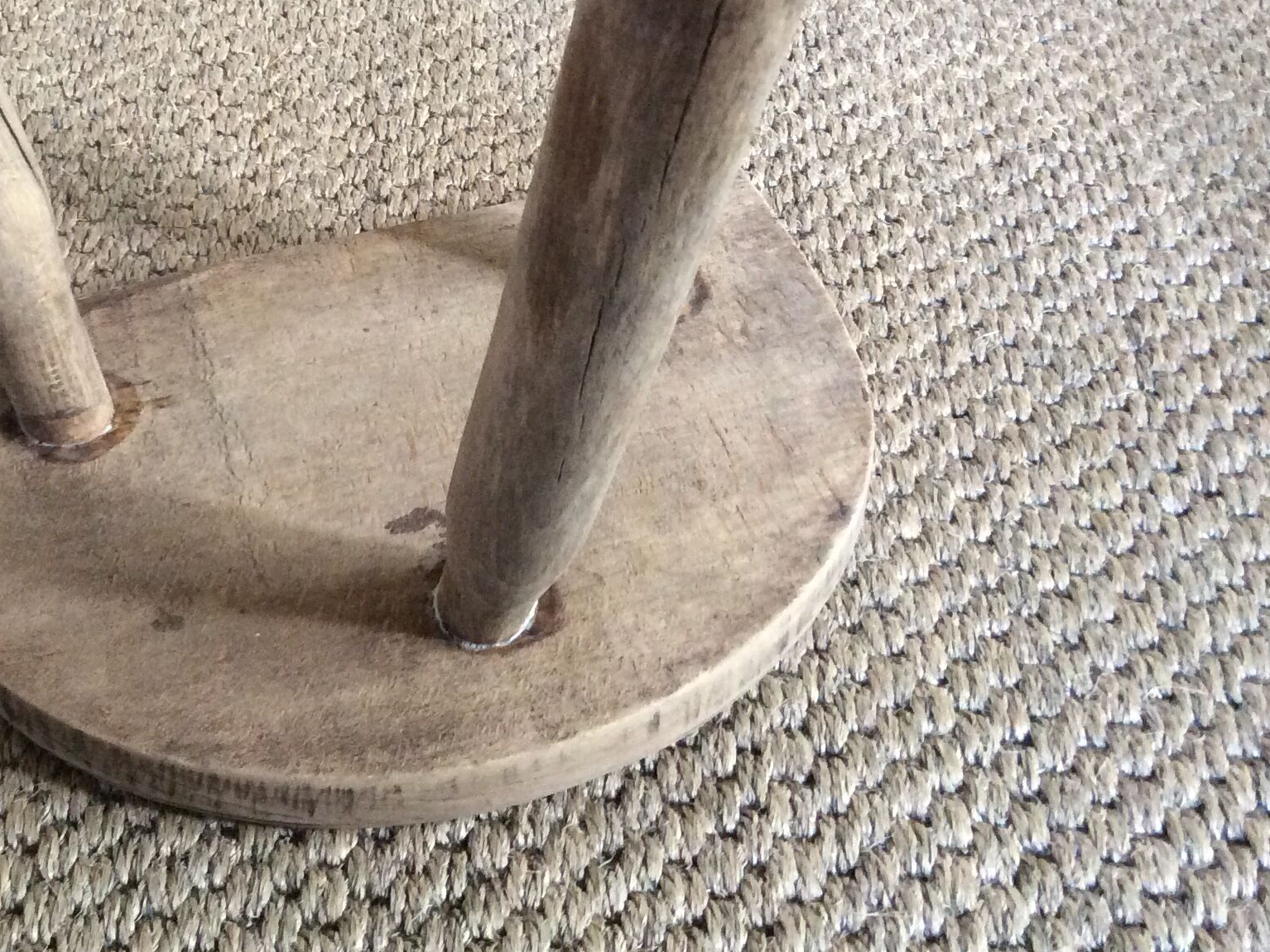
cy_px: 274
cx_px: 406
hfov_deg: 35.1
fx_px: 1981
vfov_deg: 26.8
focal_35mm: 54
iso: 200
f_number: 2.4
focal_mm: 3.3
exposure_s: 1/25
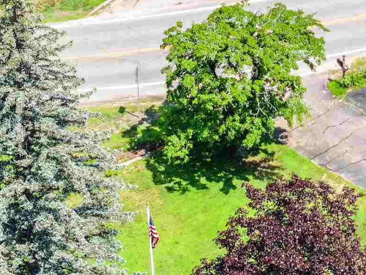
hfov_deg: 7.1
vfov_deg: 5.3
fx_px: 2929
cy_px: -232
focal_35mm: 277
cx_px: 462
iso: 100
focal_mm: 19.35
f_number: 2.8
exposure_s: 1/640
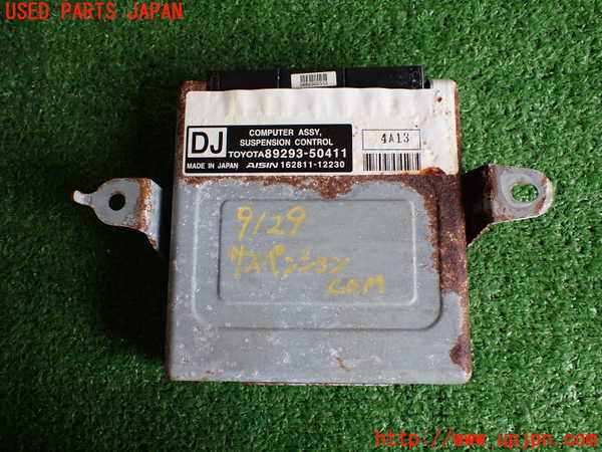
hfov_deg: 60.0
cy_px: 226
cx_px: 301
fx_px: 522
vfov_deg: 46.8
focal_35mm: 30
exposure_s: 1/125
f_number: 2.3
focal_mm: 5.4
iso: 160
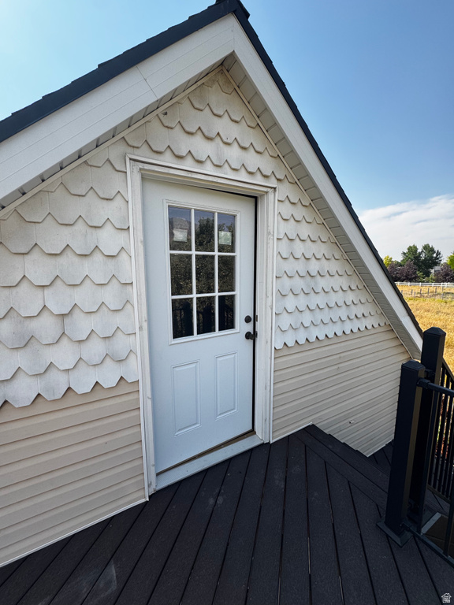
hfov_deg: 85.7
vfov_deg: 102.1
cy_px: 302
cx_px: 227
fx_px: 245
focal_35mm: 14
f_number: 2.2
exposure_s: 1/932
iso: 50
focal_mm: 2.22
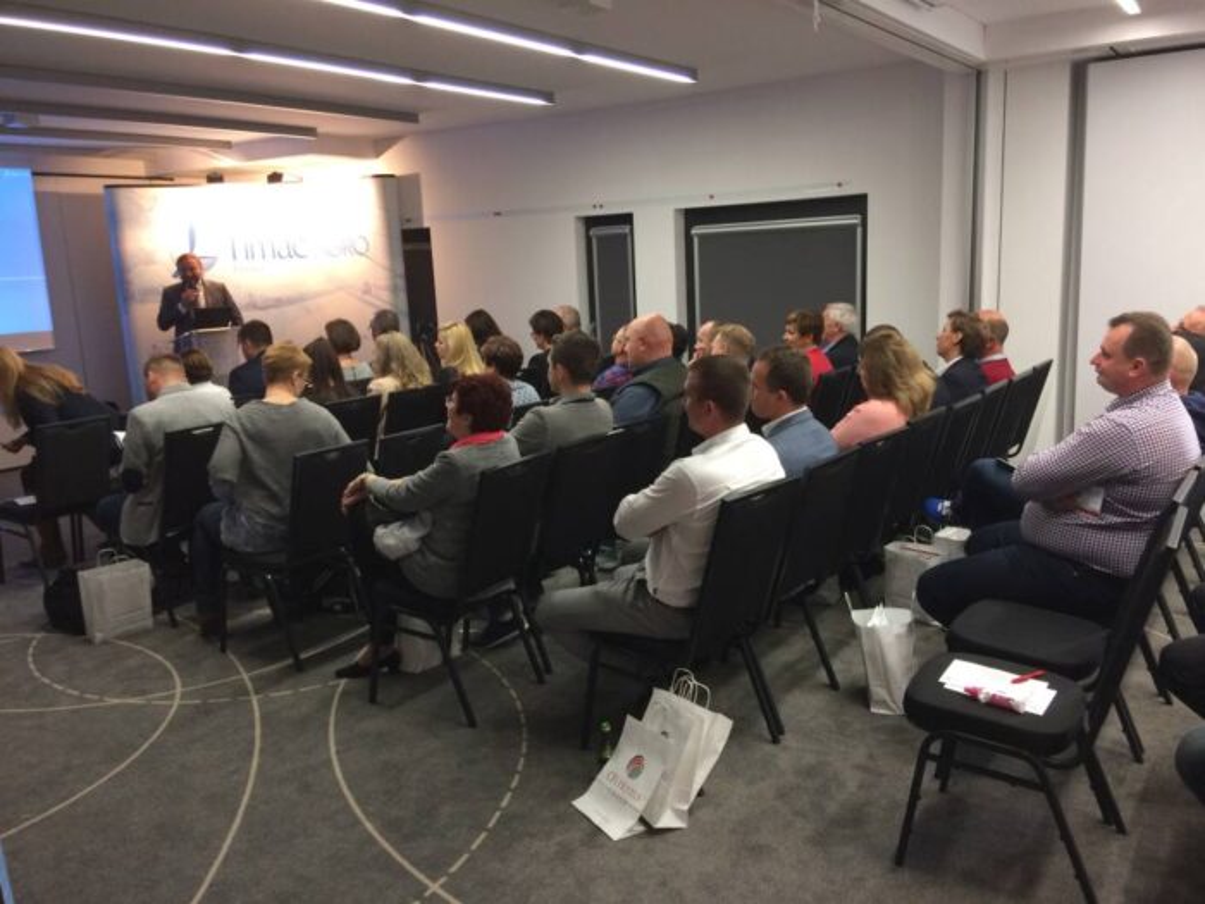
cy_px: 452
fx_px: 1010
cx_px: 602
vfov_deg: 48.2
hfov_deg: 61.7
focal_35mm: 29
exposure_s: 1/33
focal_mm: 4.15
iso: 200
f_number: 2.2
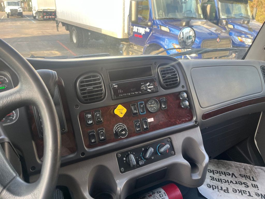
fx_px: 199
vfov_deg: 53.1
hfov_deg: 67.3
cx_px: 132
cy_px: 100
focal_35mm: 26
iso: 50
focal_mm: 5.1
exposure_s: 1/122
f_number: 1.6
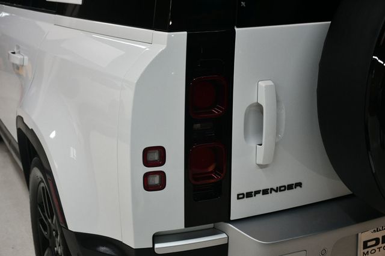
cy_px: 128
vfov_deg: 26.5
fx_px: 545
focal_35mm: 51
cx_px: 192
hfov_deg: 38.9
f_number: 4.2
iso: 900
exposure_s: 1/125
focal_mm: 34
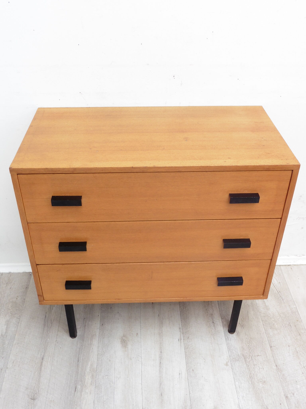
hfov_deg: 41.8
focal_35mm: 34
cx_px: 153
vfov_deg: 54.0
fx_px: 401
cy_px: 204
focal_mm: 6.1
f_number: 3.7
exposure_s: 1/60
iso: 125
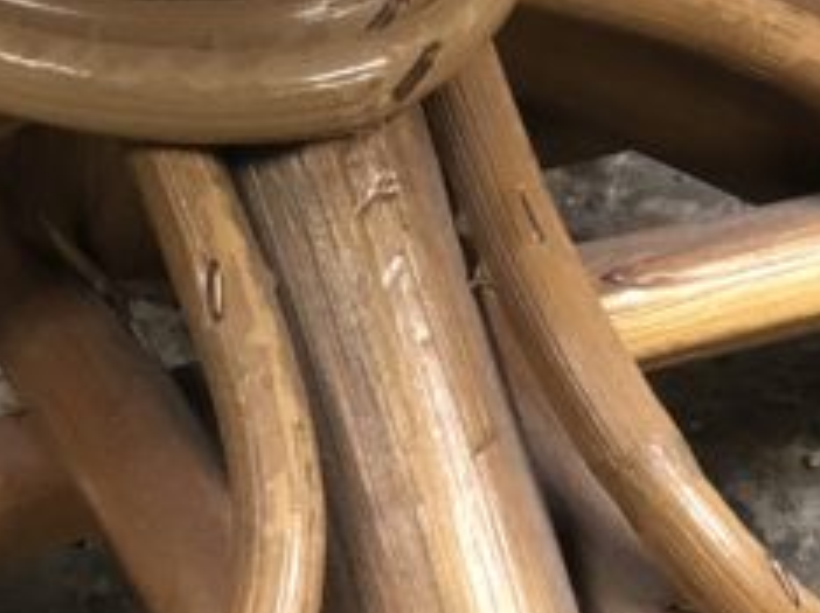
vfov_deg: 6.5
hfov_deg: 8.7
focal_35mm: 228
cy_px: 697
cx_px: 245
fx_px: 5395
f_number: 2.4
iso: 100
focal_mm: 6
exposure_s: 1/33
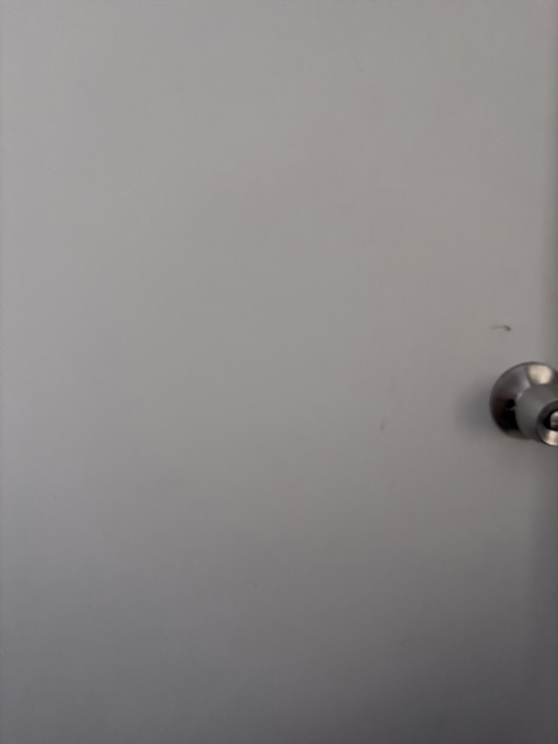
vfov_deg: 67.3
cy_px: 372
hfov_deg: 53.1
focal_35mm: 26
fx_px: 559
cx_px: 279
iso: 500
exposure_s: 1/122
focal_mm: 5.96
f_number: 1.6
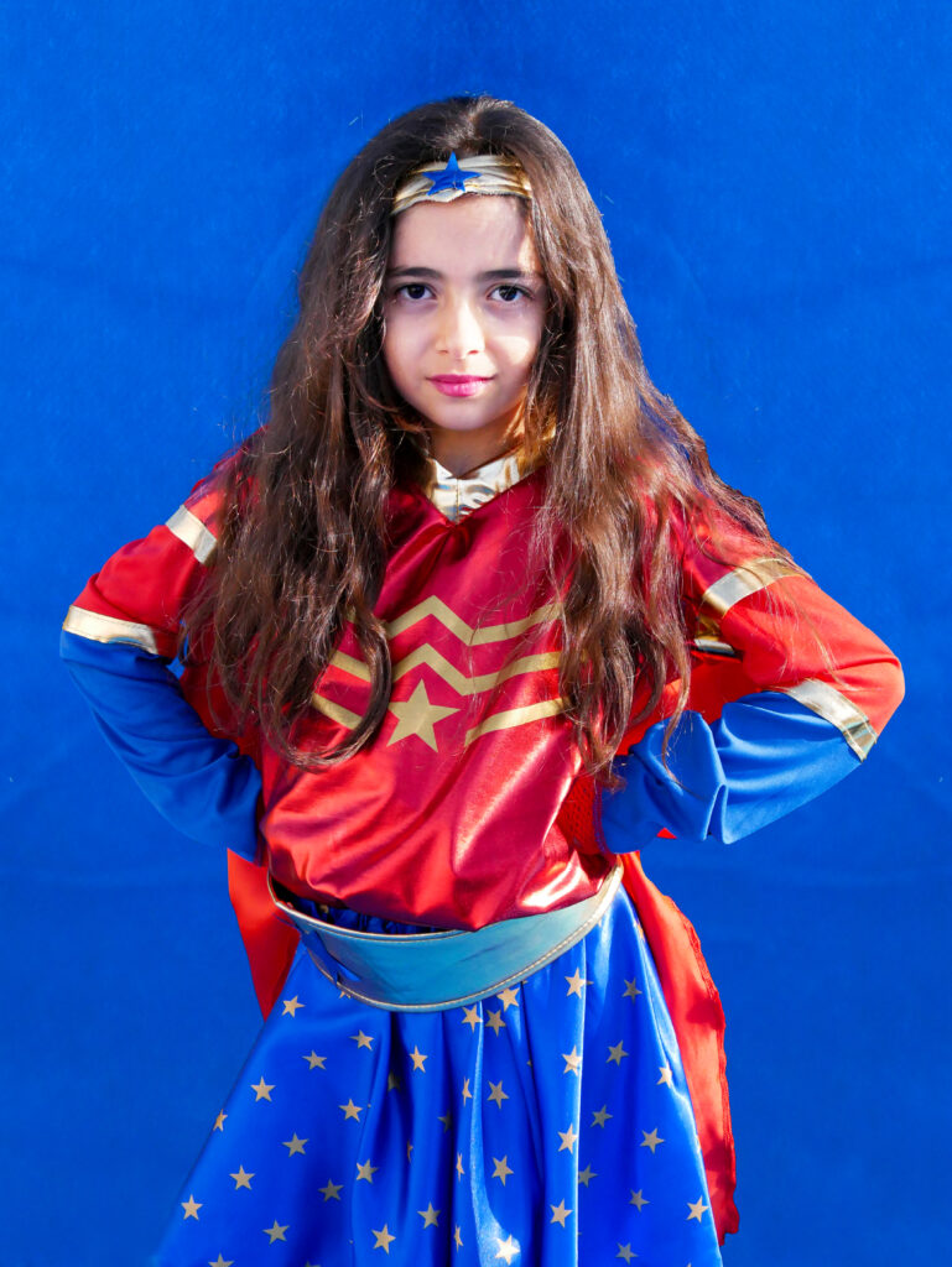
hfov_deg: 34.4
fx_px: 1539
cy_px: 634
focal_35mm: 42
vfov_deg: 44.8
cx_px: 476
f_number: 5.1
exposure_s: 1/1600
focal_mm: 21
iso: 1250
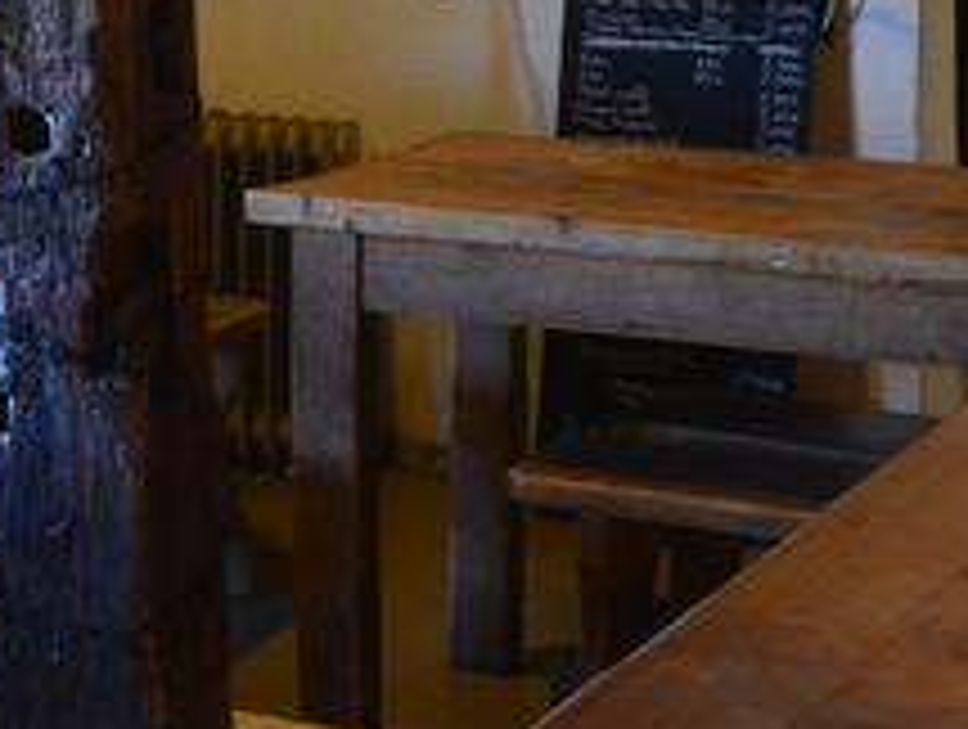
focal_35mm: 109
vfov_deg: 13.3
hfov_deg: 17.2
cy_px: -108
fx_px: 3053
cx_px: -189
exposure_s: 1/20
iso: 800
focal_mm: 18
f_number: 6.3
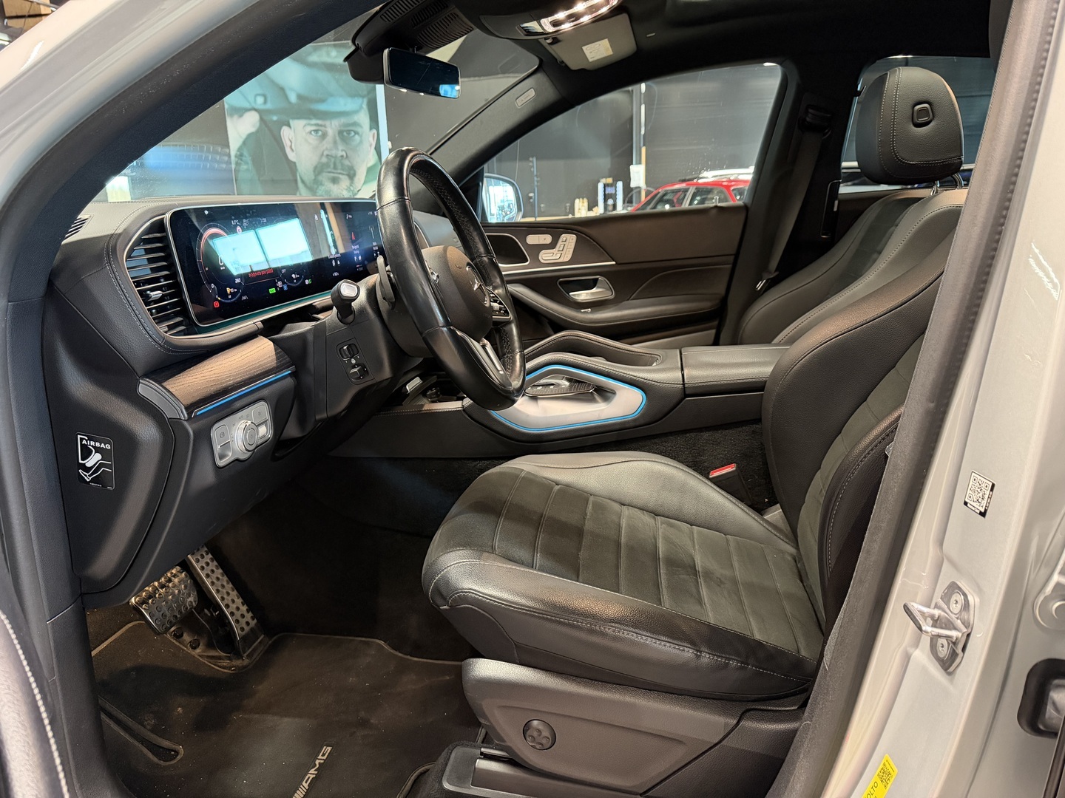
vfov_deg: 56.8
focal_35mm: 24
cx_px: 532
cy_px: 399
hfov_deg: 71.6
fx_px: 738
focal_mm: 6.76
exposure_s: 1/50
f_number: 1.78
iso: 800
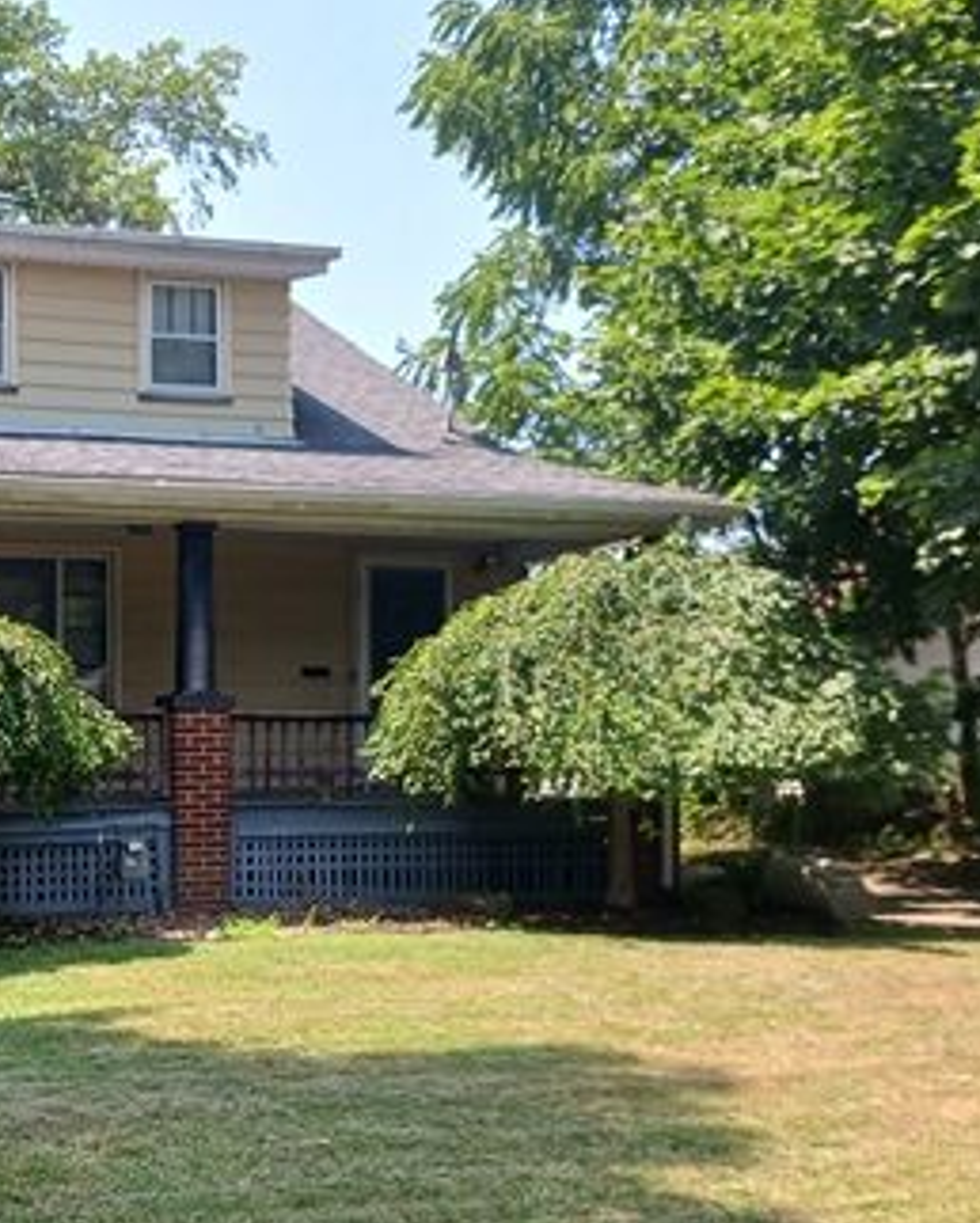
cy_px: 556
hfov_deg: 36.1
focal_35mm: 41
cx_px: 311
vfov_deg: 44.7
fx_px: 1485
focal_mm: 4
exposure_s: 1/123
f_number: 1.8
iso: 20
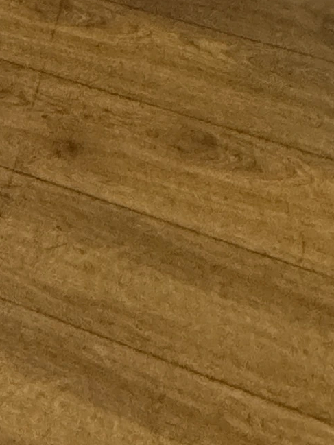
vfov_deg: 11.2
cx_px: -184
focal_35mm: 87
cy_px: -926
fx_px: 1119
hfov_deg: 15.5
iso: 500
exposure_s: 1/50
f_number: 2.2
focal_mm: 2.22
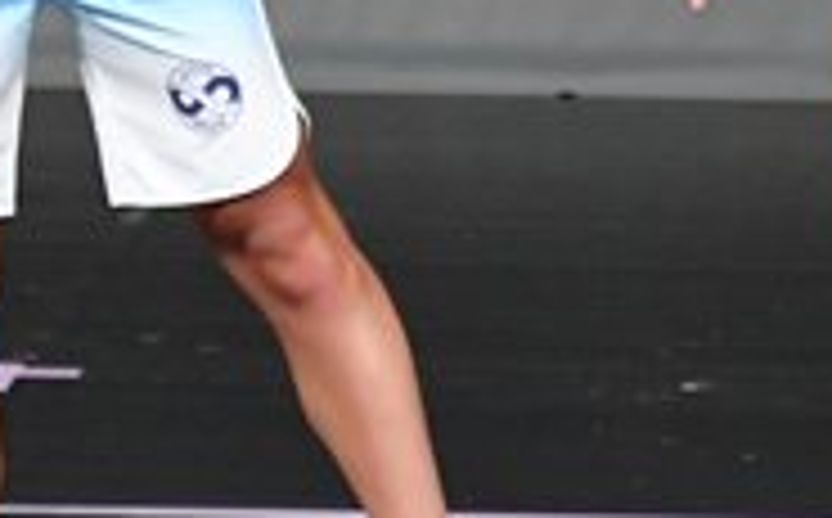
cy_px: -113
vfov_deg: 1.0
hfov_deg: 1.6
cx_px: 461
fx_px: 30474
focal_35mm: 1346
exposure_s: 1/400
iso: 3600
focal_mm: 210
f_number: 5.6
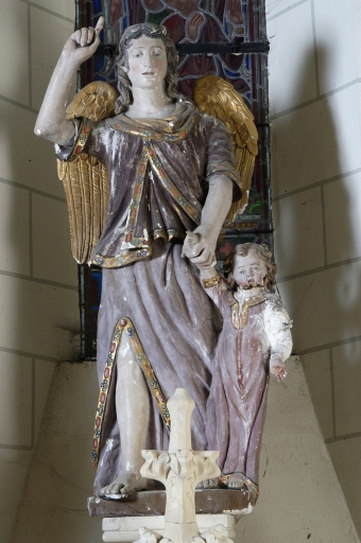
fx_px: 1584
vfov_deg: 19.5
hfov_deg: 13.0
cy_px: 272
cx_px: 180
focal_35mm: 105
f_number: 22
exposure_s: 1/60
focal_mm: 70
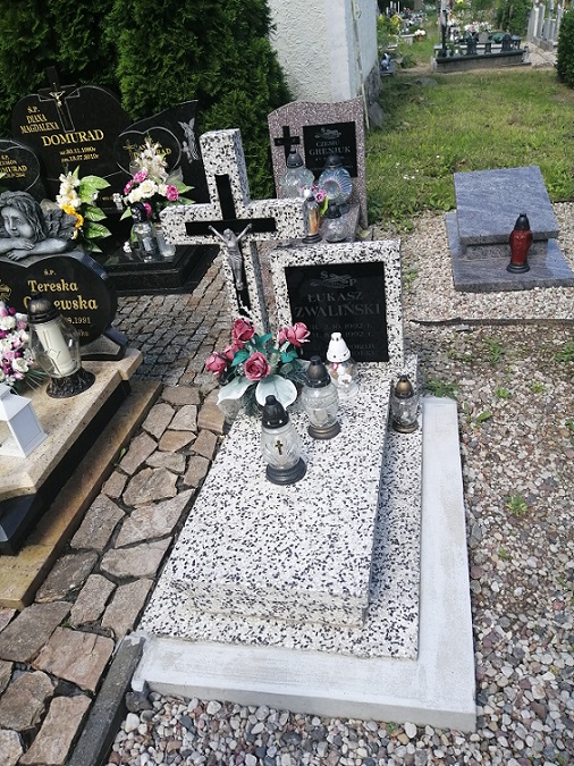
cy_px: 383
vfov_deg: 67.3
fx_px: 575
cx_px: 287
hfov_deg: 53.0
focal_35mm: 26
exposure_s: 1/601
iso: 50
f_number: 1.8
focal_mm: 3.6
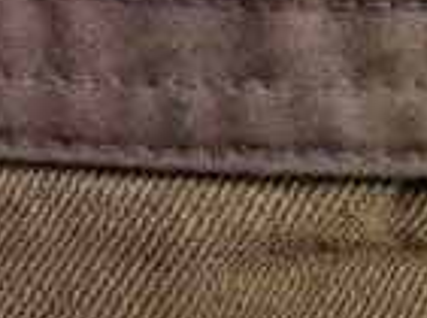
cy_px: -127
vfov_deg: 18.1
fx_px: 910
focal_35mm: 74
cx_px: -142
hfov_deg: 23.1
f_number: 1.6
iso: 32
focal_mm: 4.2
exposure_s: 1/387
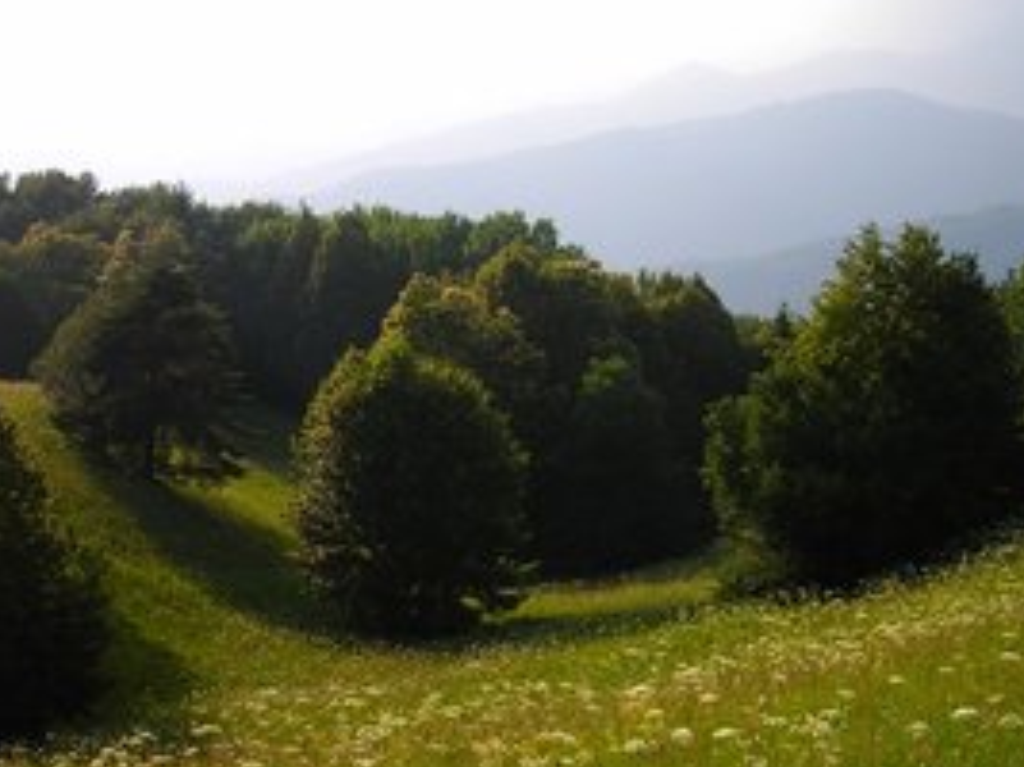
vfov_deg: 25.6
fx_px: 1685
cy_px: 449
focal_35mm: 57
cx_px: 483
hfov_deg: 33.8
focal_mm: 6.3
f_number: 3.2
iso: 50
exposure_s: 1/263
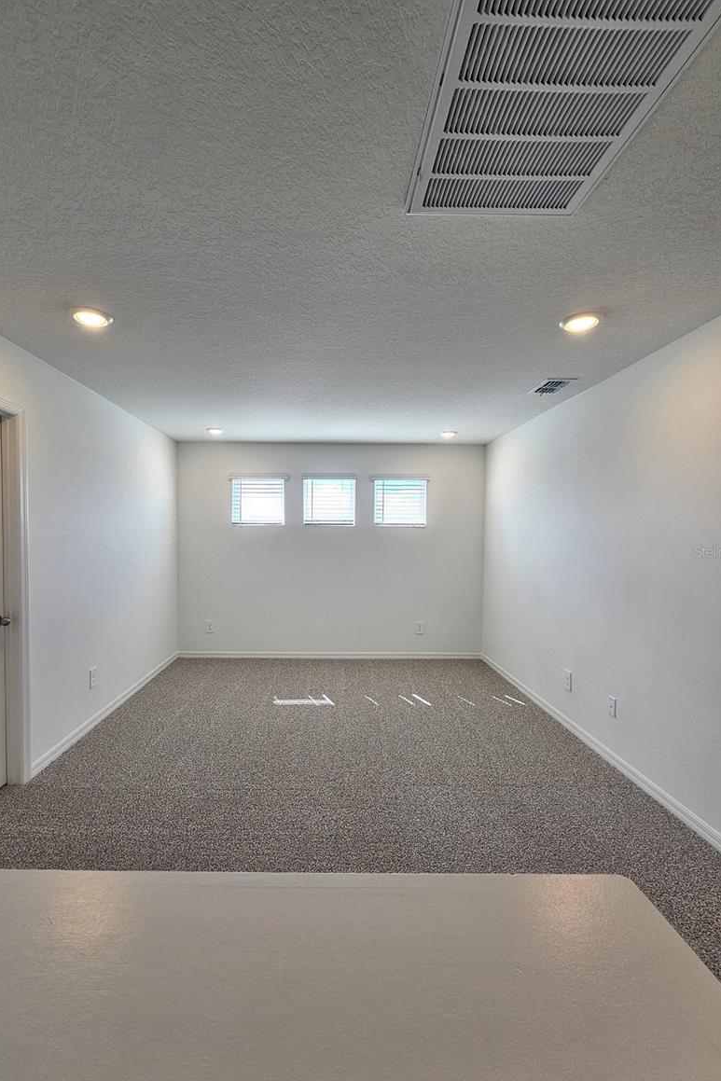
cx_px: 340
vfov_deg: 104.2
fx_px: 420
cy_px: 551
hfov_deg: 81.1
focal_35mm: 14
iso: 80
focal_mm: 2.2
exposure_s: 1/120
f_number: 2.2
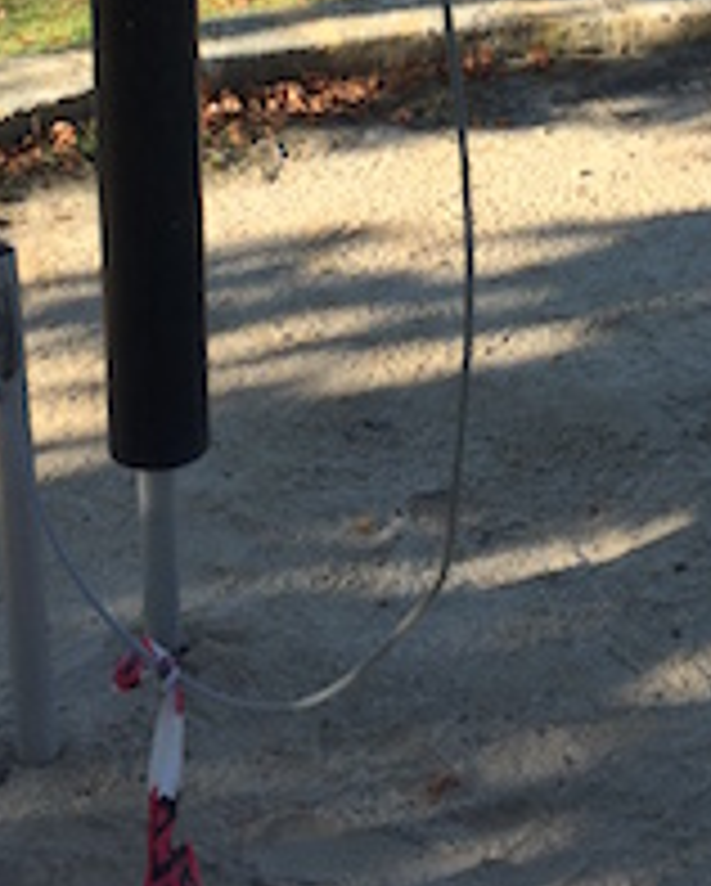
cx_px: 567
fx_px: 2259
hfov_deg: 17.7
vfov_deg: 21.3
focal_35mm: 86
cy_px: -40
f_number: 2.2
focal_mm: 4.15
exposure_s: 1/860
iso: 32
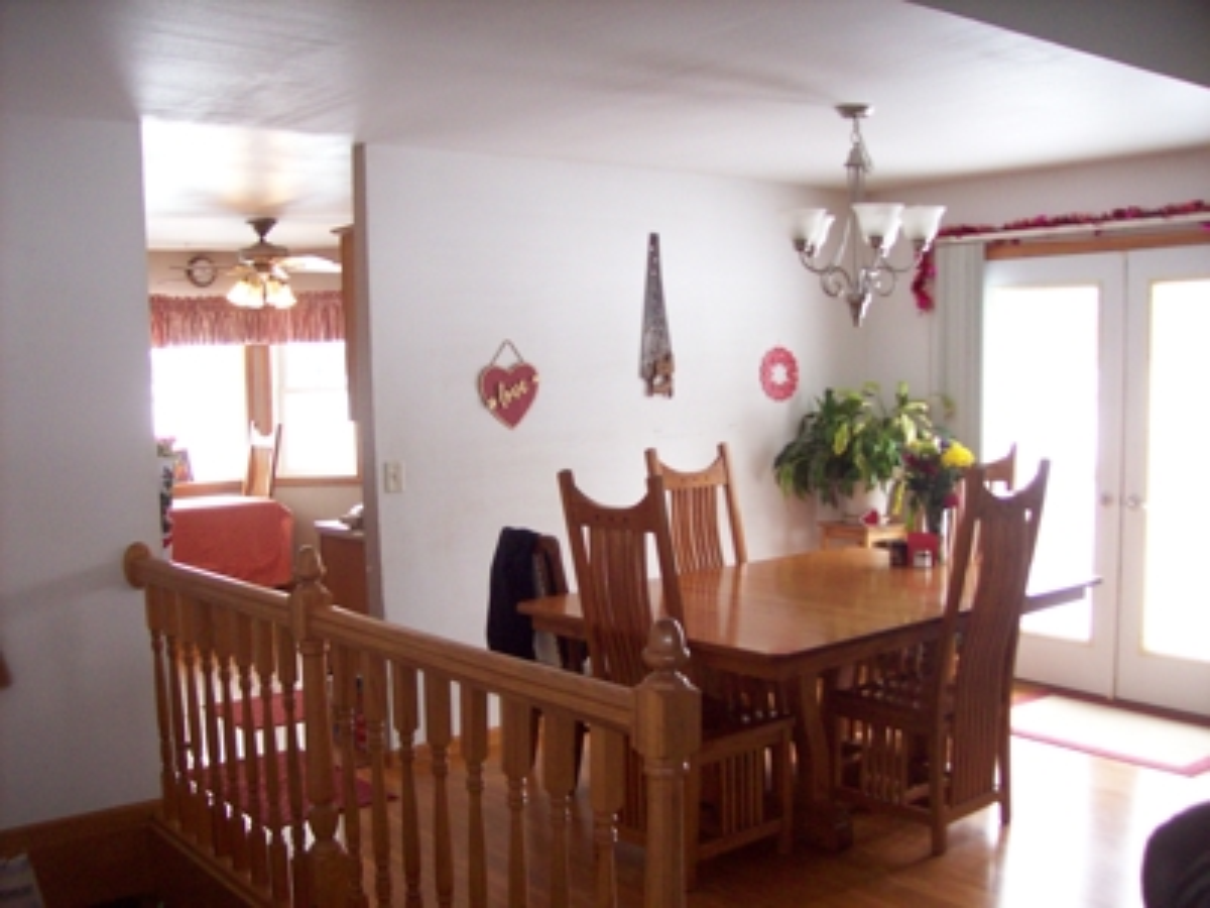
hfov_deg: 51.4
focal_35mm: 36
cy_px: 454
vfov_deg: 39.7
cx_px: 605
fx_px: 1258
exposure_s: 1/64
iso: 140
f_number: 2.7
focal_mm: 6
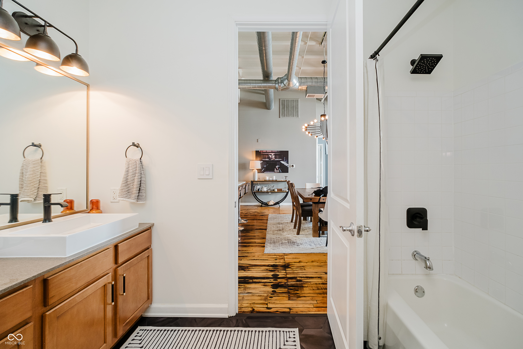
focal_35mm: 15
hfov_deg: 100.4
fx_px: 218
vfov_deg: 77.3
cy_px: 174
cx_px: 262
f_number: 4.5
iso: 500
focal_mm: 10
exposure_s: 1/5
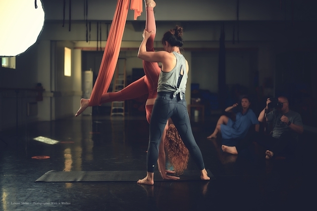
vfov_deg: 27.0
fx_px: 440
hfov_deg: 39.6
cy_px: 106
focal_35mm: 50
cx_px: 158
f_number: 1.8
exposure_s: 1/200
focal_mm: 50
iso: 100
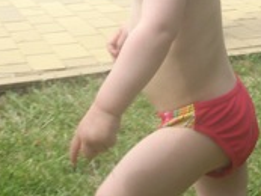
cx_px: 225
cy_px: -2
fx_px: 807
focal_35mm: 107
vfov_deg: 13.6
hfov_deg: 18.1
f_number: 5.6
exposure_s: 1/185
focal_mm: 6.2
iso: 64
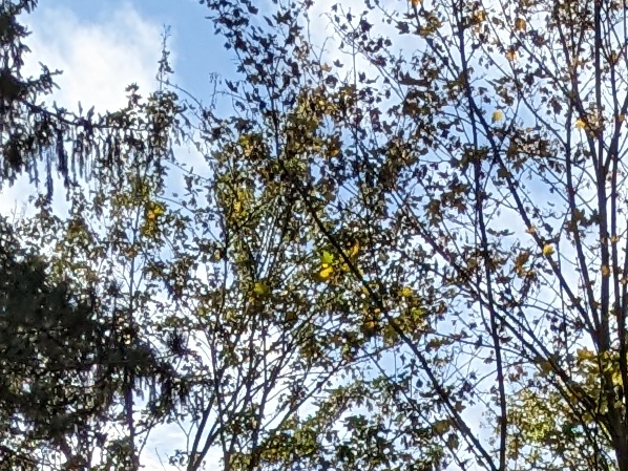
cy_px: 1559
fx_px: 3303
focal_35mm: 182
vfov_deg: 7.0
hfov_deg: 10.7
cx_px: 687
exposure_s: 1/1799
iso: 51
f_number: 1.73
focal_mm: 4.38
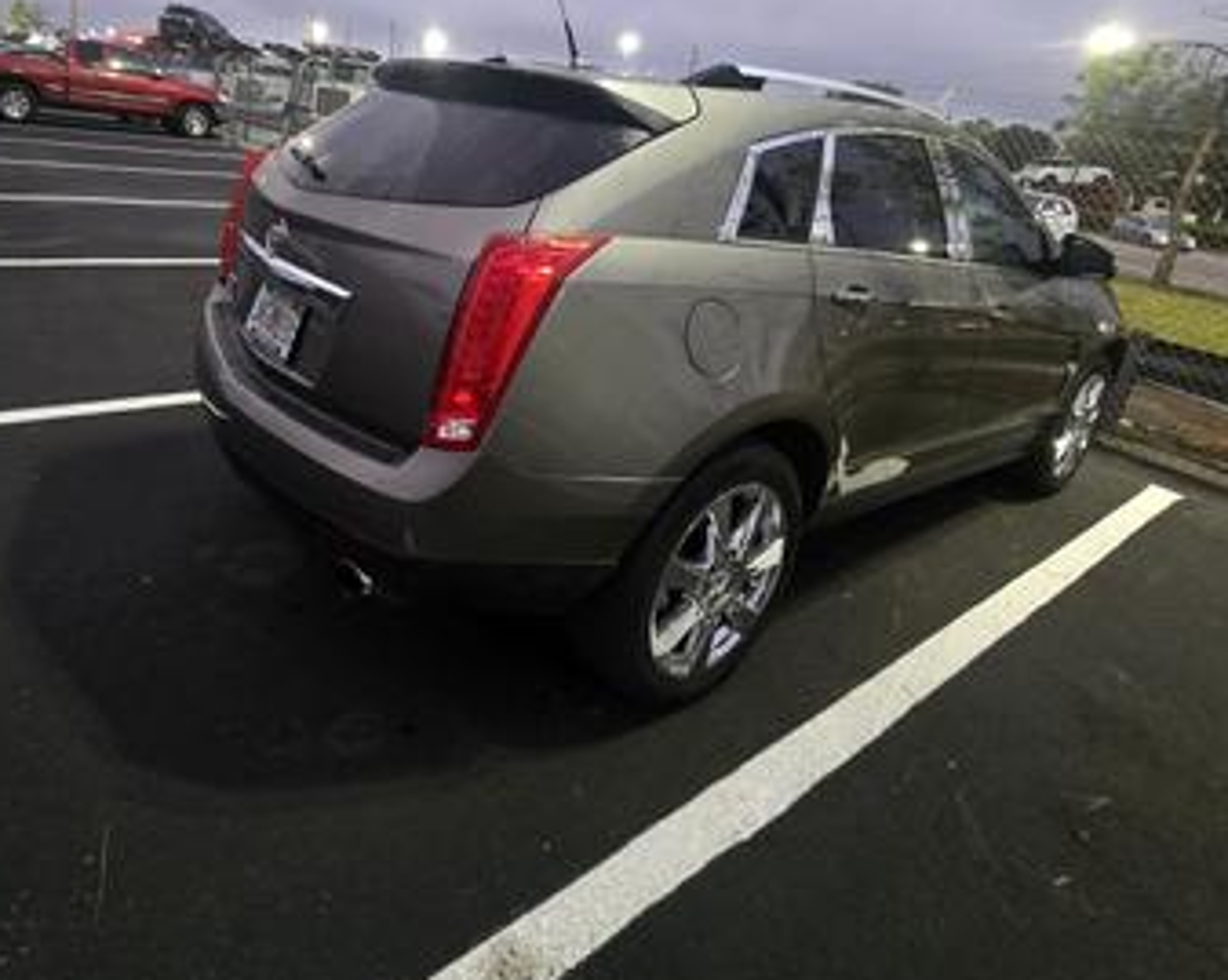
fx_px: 690
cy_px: 324
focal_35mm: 19
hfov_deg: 82.8
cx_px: 521
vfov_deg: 68.7
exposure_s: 1/40
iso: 1250
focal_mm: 2.2
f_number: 2.2
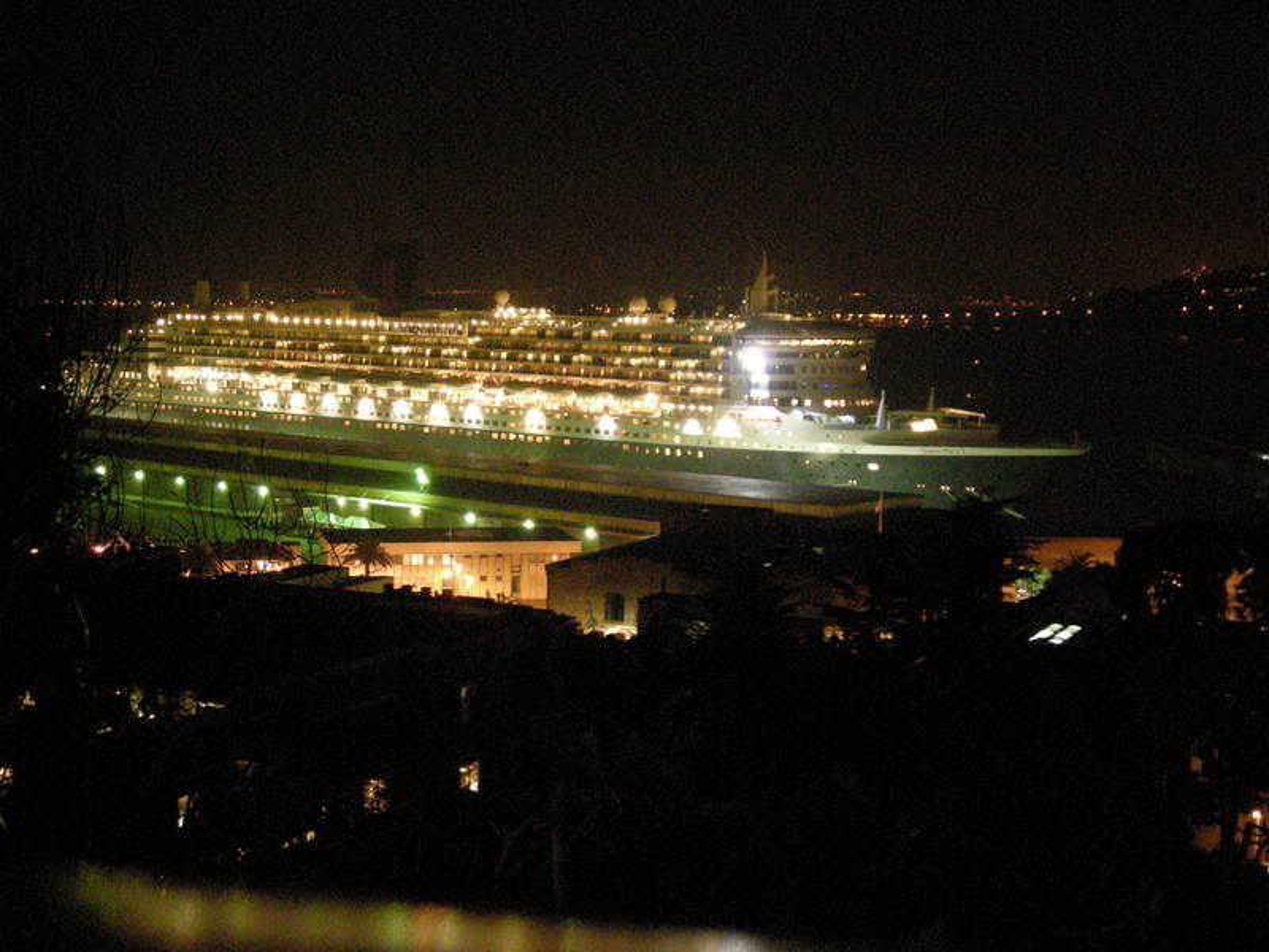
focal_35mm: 55
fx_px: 2016
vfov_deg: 26.6
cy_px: 476
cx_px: 634
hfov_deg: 34.9
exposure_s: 1/2.7
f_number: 3.6
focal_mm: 9.1
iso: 800
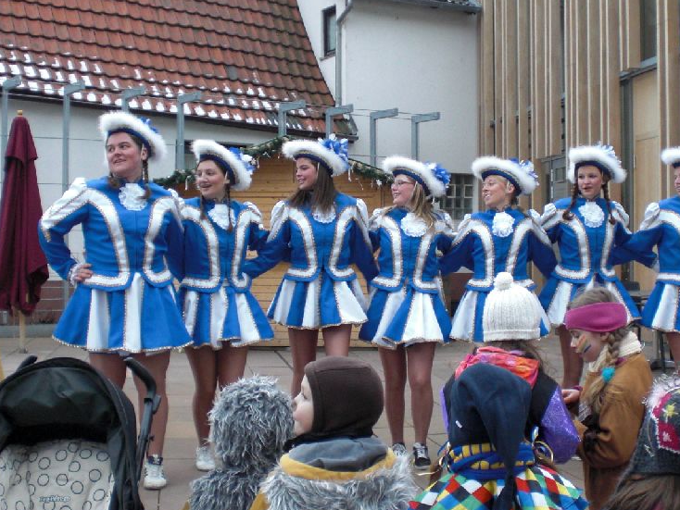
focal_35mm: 53
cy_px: 228
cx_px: 422
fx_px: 1041
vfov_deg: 27.5
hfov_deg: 36.0
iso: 200
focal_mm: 6.3
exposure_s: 1/125
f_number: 3.1
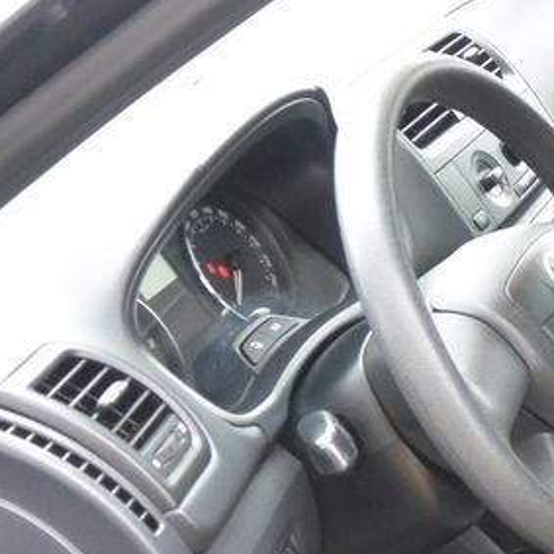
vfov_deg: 20.2
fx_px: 1503
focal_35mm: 83
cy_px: 571
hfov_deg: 18.1
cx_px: 885
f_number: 3.5
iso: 800
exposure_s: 1/60
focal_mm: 10
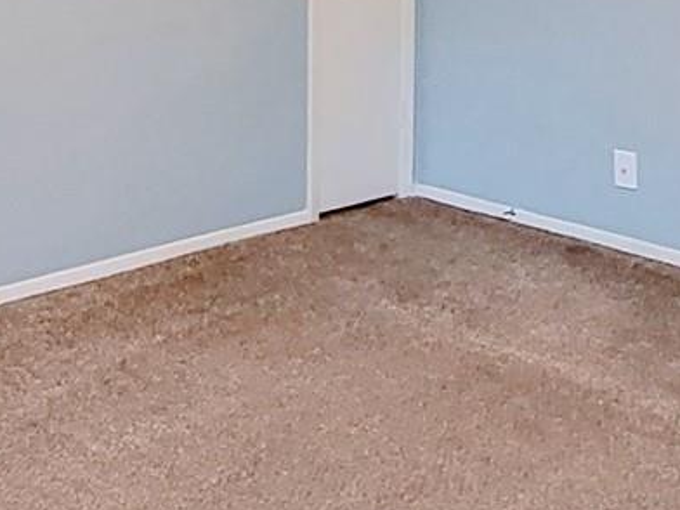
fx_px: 1336
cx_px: 118
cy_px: -191
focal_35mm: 68
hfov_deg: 27.9
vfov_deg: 19.6
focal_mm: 1.74
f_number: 2.2
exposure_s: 1/30
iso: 500
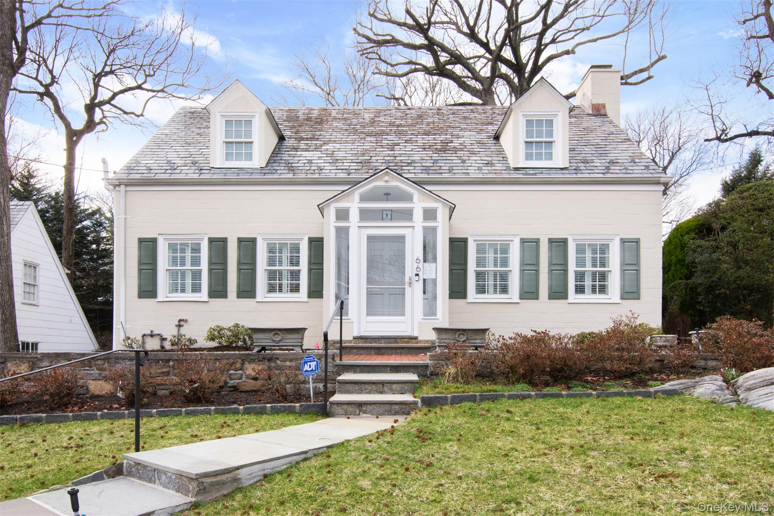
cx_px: 387
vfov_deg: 56.1
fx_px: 484
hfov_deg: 77.3
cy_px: 258
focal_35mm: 22
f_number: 14
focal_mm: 15
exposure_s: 1/160
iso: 640
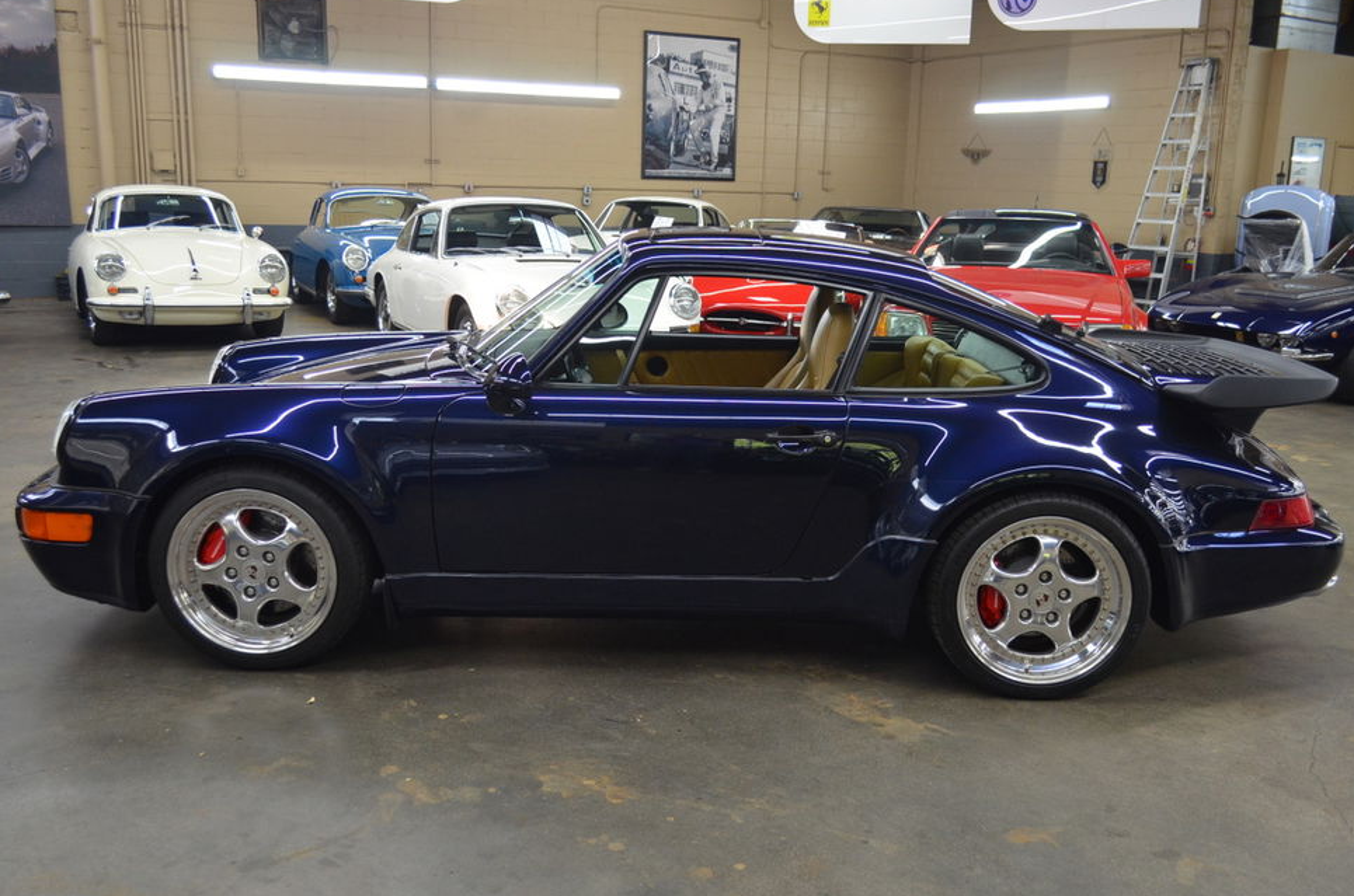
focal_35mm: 35
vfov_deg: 37.7
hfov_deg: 54.5
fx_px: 1314
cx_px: 685
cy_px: 466
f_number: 4
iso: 640
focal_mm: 22
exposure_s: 1/60
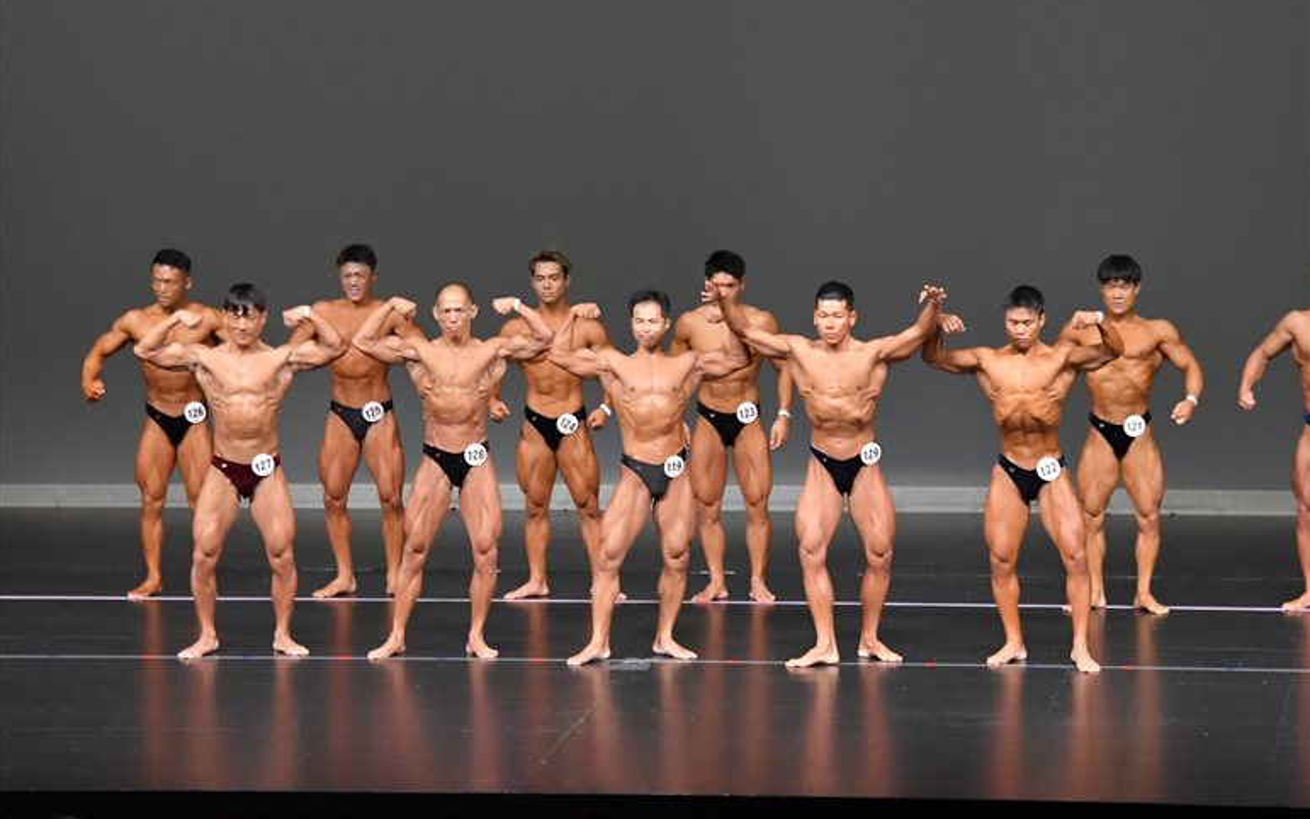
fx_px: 6141
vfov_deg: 7.6
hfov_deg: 12.2
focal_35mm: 172
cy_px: 403
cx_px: 657
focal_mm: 112
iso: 5000
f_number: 5.6
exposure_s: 1/400
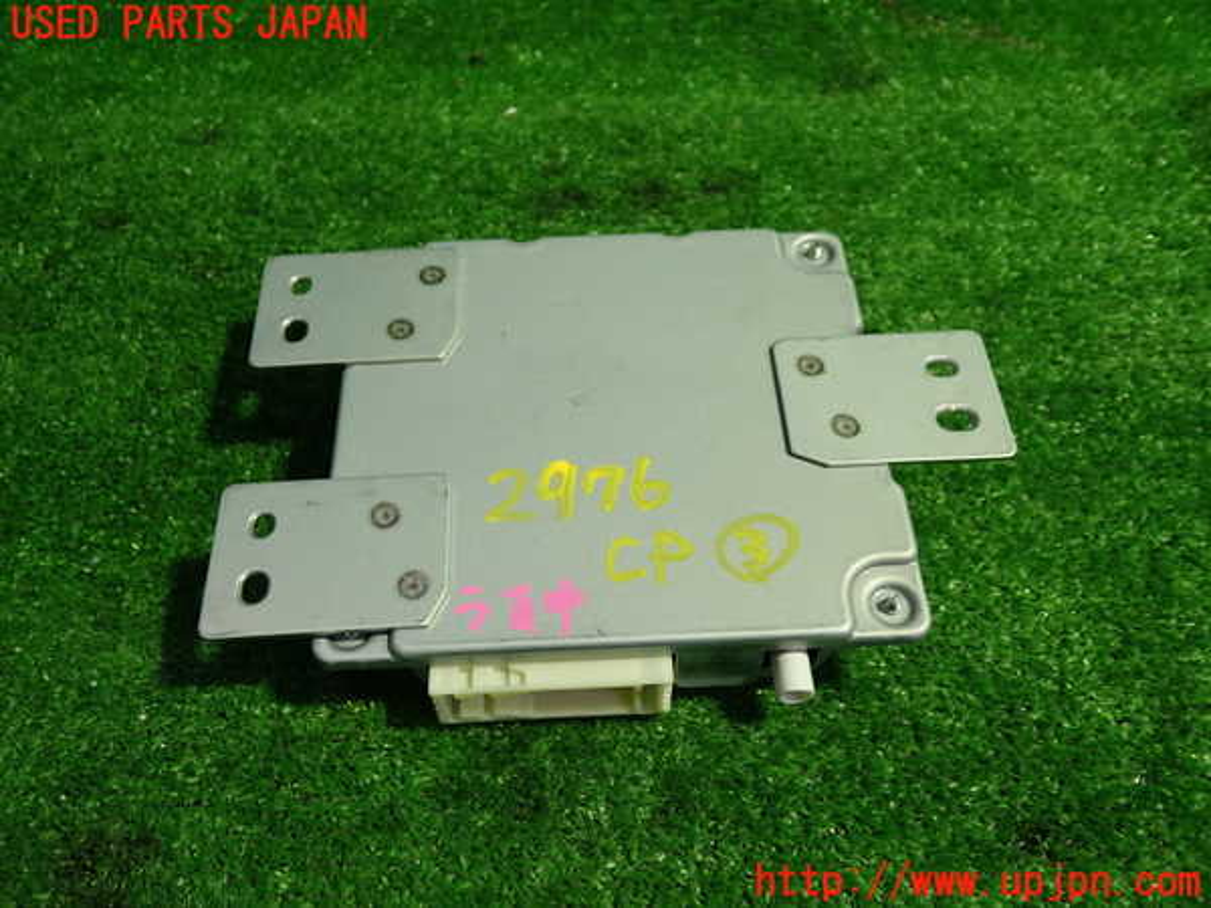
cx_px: 606
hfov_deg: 60.0
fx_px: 1050
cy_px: 454
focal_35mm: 30
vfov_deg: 46.8
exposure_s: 1/50
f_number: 2.3
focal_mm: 5.4
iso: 200
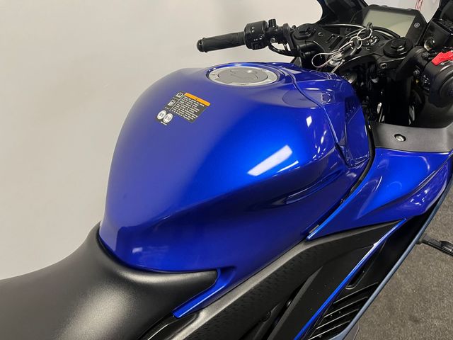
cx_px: 226
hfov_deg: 67.3
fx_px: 340
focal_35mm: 26
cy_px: 170
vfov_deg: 53.1
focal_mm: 5.1
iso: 160
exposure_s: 1/50
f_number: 1.6
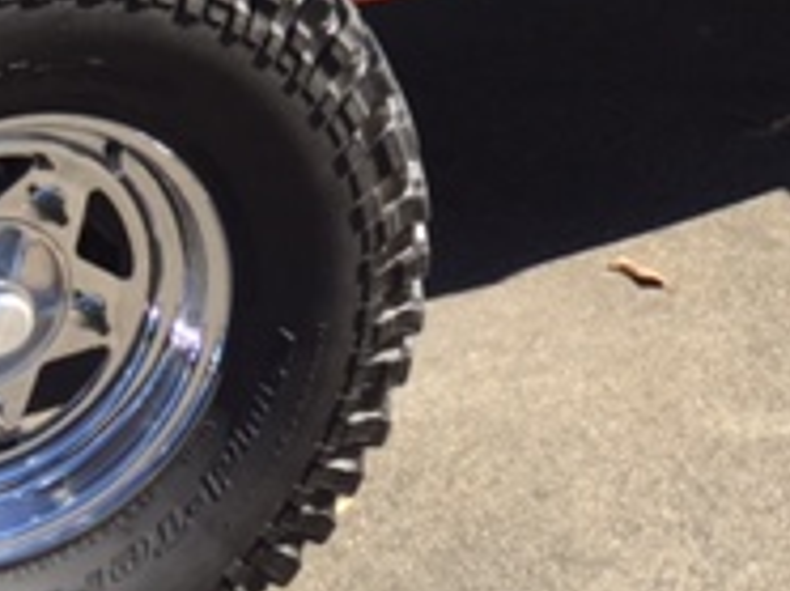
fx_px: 2279
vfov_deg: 13.9
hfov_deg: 19.5
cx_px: 595
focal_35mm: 100
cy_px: -293
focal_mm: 4.15
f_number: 2.2
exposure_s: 1/694
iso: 32
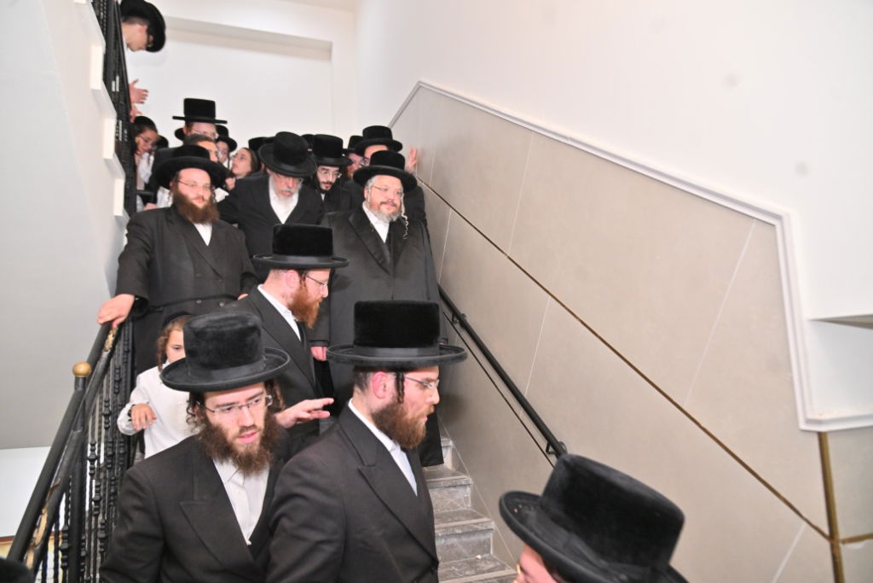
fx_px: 582
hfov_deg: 73.7
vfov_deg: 53.1
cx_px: 436
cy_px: 292
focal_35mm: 24
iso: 1250
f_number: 4
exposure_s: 1/200
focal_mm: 24
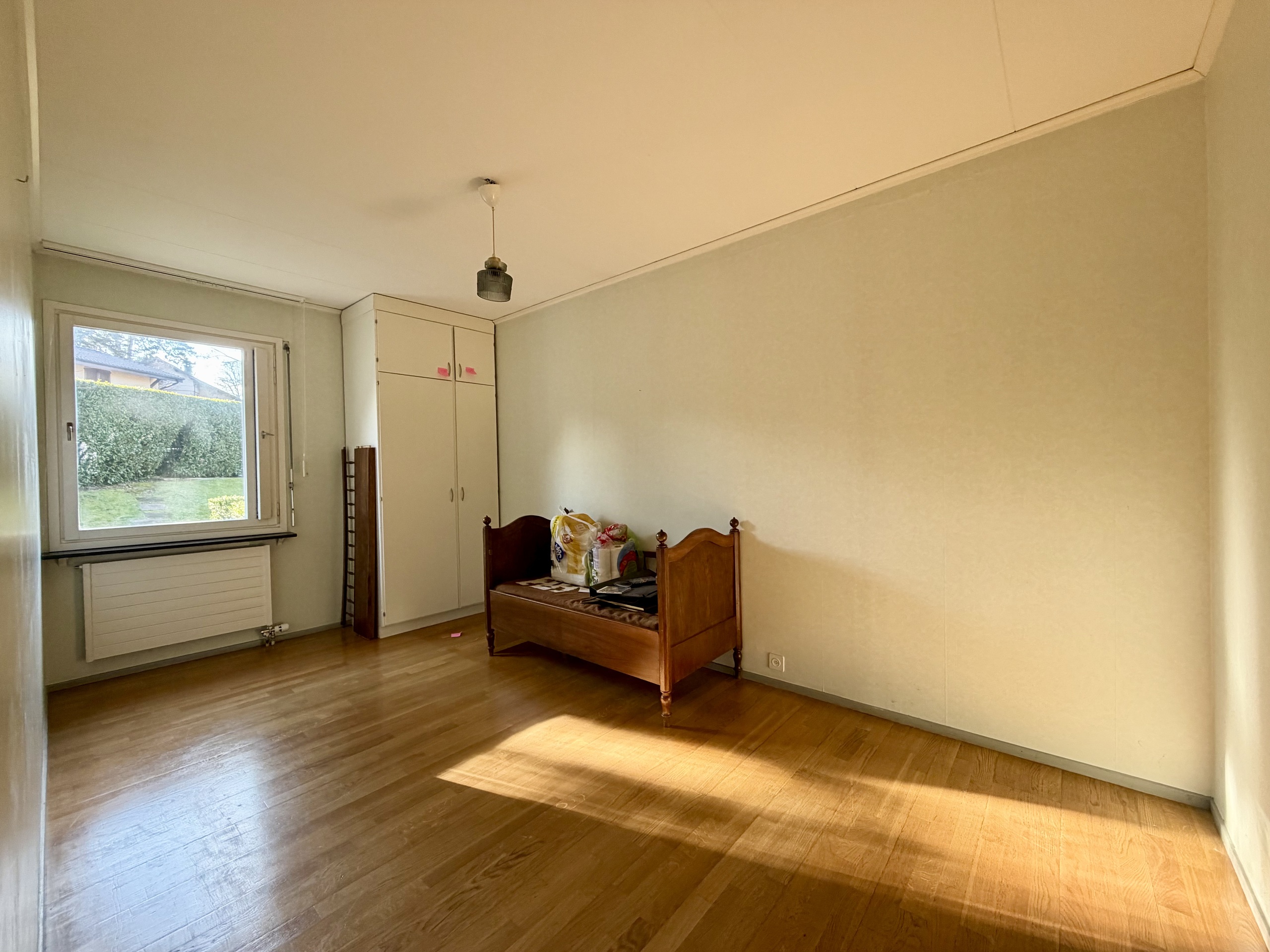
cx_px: 635
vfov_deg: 85.7
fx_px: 514
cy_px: 476
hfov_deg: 102.1
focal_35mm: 14
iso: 200
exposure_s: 1/121
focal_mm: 2.22
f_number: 2.2
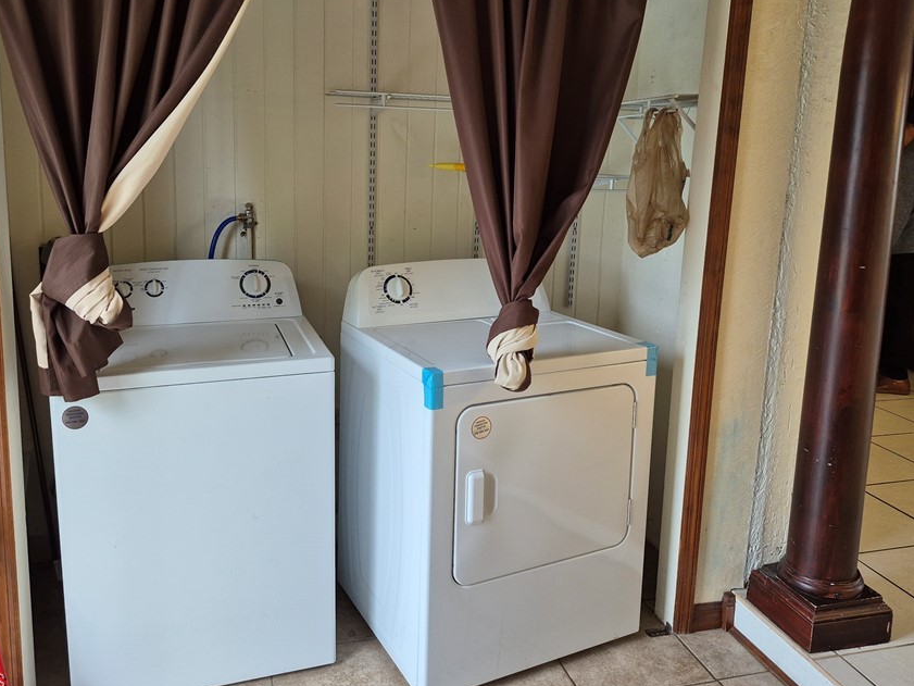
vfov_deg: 49.6
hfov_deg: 63.4
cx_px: 429
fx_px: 739
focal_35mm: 28
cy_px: 289
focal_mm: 5.4
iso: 160
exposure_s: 1/120
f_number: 1.8
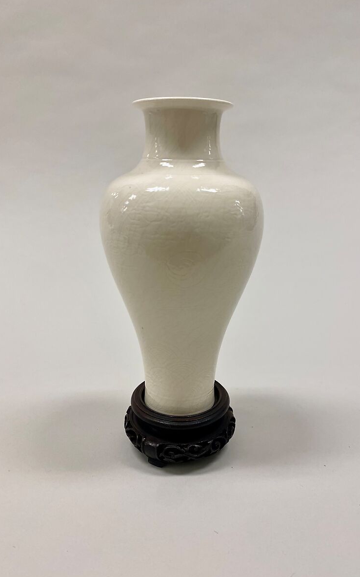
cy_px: 290
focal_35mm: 28
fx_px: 440
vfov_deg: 66.5
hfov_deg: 44.5
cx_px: 185
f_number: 1.8
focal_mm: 4.25
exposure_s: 1/120
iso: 125
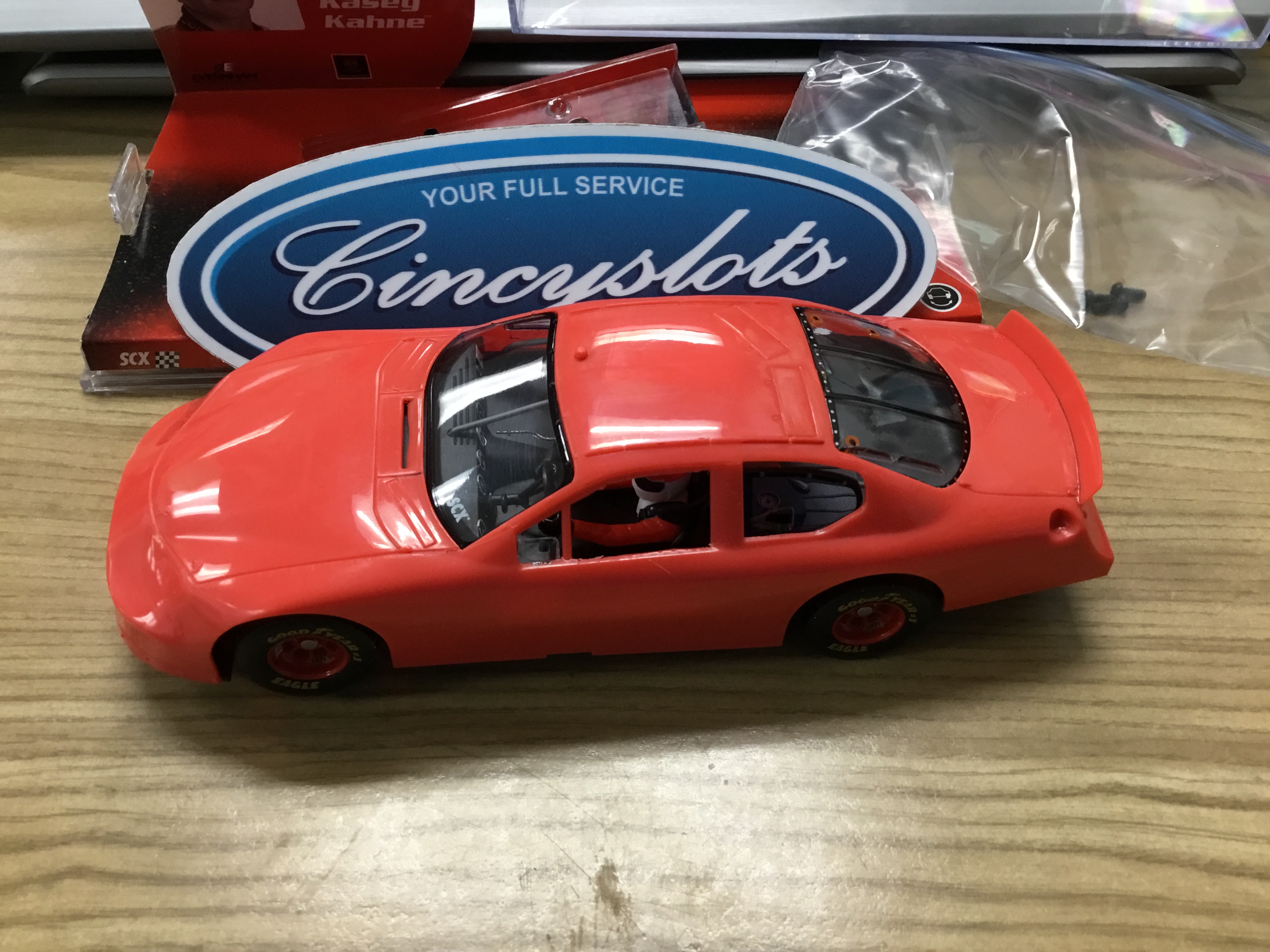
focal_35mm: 31
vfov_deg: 45.4
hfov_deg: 58.4
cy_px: 476
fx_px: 1137
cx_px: 635
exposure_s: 1/30
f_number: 2.4
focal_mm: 3.3
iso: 100
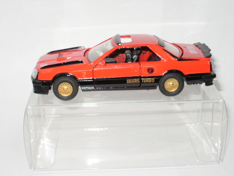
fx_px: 433
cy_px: 88
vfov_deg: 22.9
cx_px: 117
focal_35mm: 64
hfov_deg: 30.3
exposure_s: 1/40
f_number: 4.6
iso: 100
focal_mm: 11.2
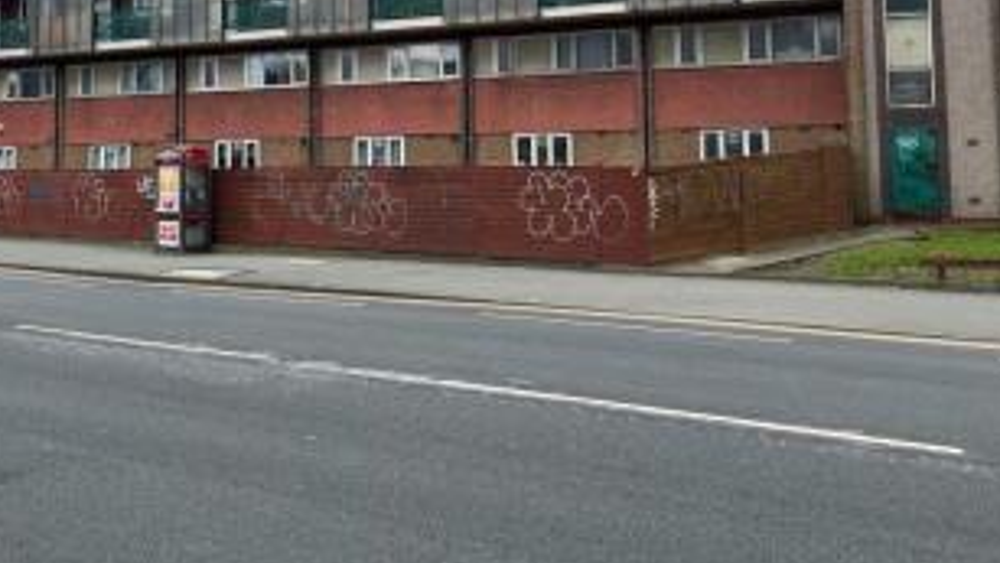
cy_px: 89
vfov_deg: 29.6
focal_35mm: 39
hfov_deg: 50.9
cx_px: 353
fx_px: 1035
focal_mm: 5.1
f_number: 1.6
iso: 50
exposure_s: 1/1140
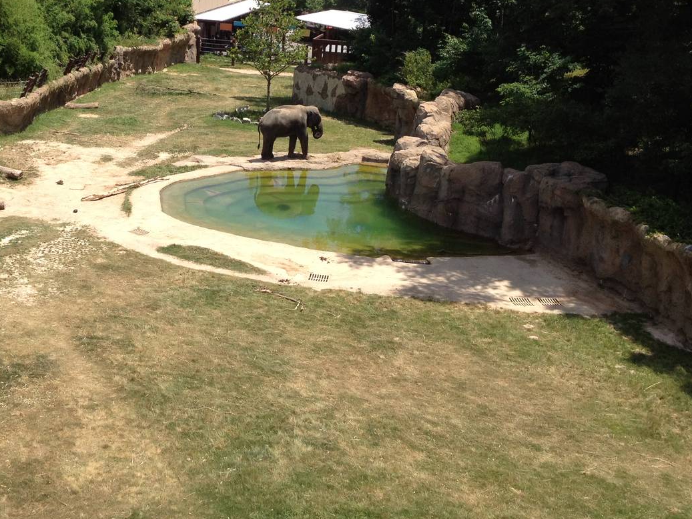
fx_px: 1080
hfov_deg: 35.0
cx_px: 199
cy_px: 136
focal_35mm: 54
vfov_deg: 26.7
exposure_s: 1/1416
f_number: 2.4
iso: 64
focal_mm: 4.28
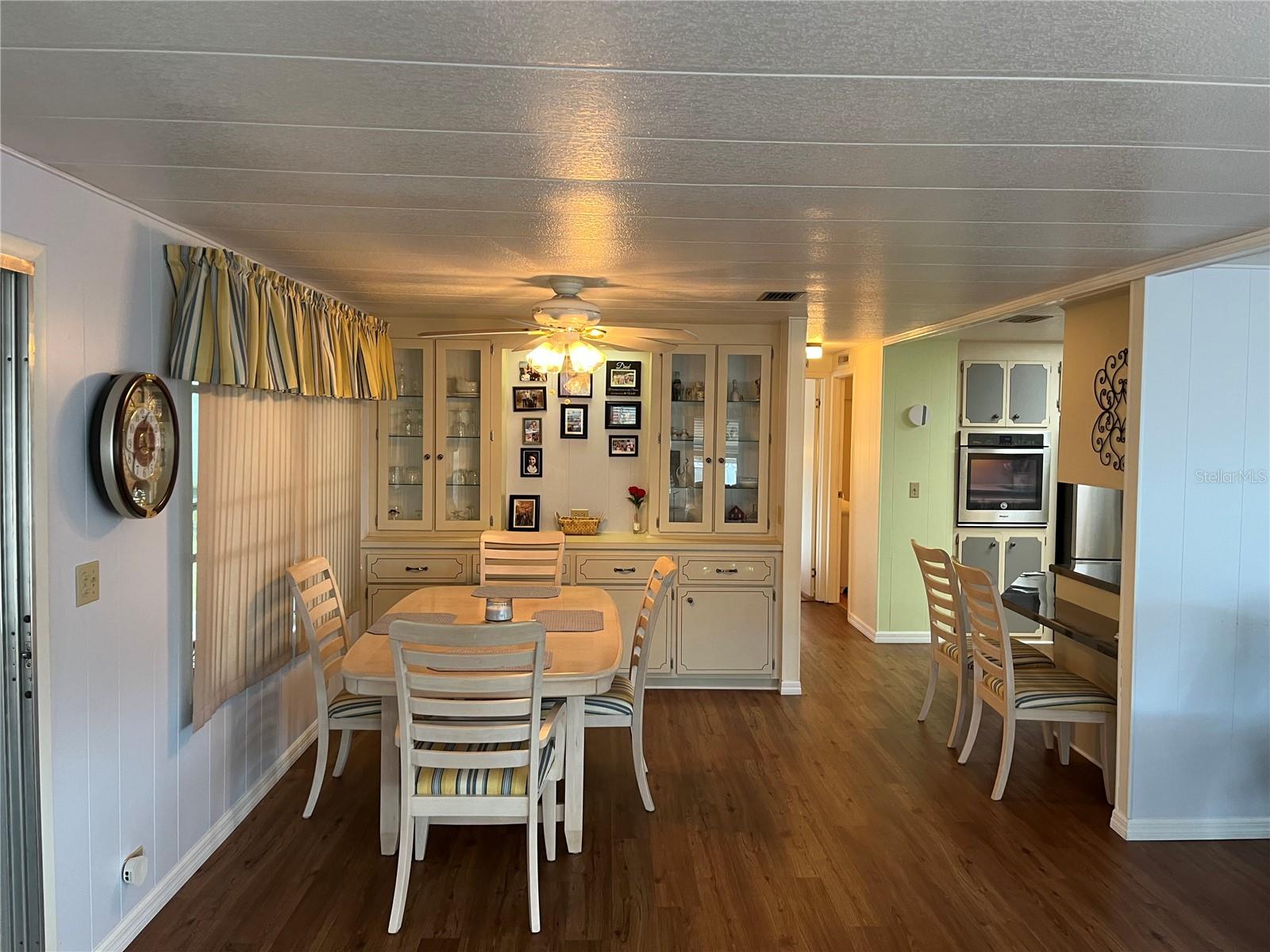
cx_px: 635
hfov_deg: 67.3
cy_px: 476
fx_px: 954
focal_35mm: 26
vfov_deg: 53.1
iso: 125
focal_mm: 5.1
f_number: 1.6
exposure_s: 1/60
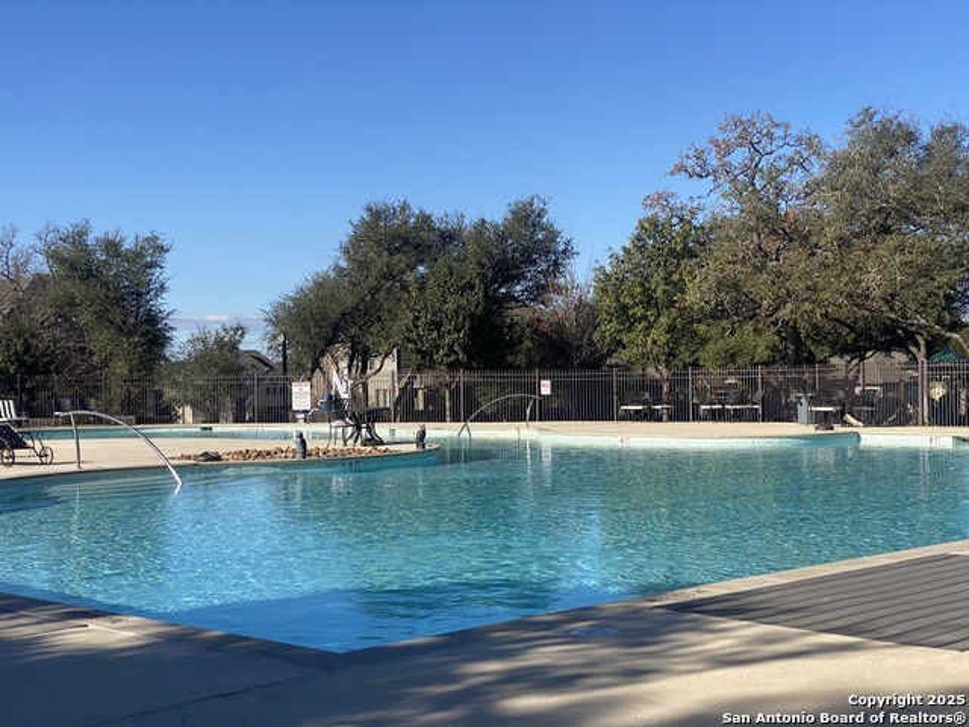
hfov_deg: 36.8
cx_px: 484
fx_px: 1456
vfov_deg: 28.0
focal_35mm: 52
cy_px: 364
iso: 20
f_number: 2
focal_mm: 6
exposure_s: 1/1776
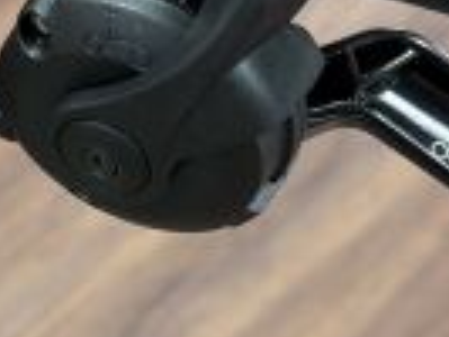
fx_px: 2739
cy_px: 374
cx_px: -402
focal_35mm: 211
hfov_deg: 8.9
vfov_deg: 7.0
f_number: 1.78
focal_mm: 6.76
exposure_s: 1/50
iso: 200
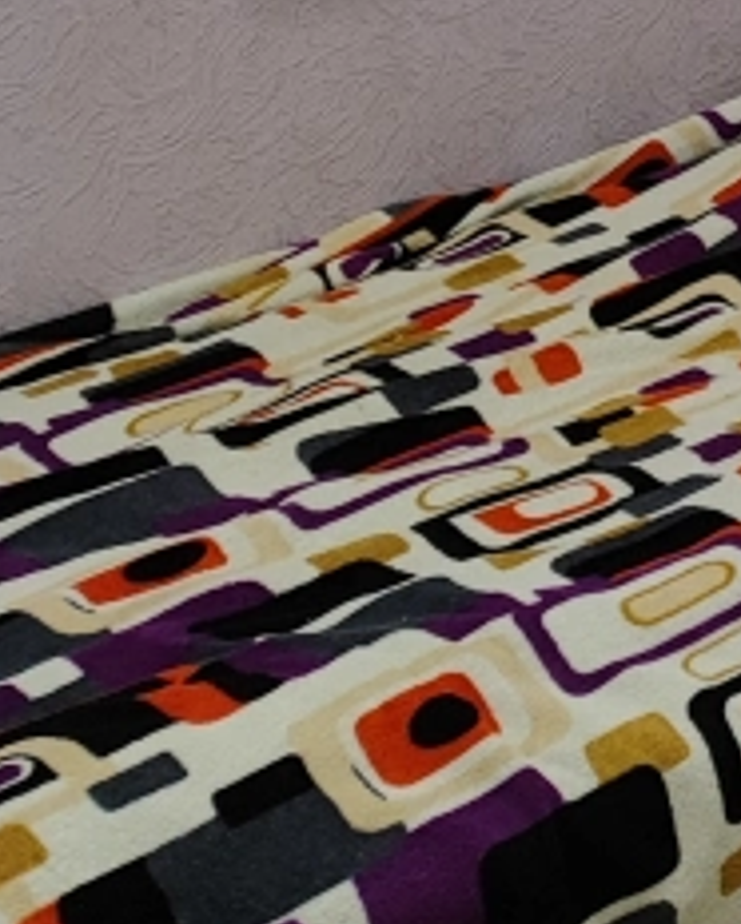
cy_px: -530
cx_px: 1478
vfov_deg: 15.9
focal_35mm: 109
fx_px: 2984
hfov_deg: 12.5
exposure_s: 1/50
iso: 631
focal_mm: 5.89
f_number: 1.89
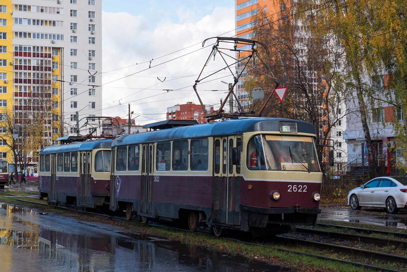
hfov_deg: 27.0
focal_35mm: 75
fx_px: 848
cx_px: 204
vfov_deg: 18.2
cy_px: 136
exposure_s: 1/500
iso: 500
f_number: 7.1
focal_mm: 50
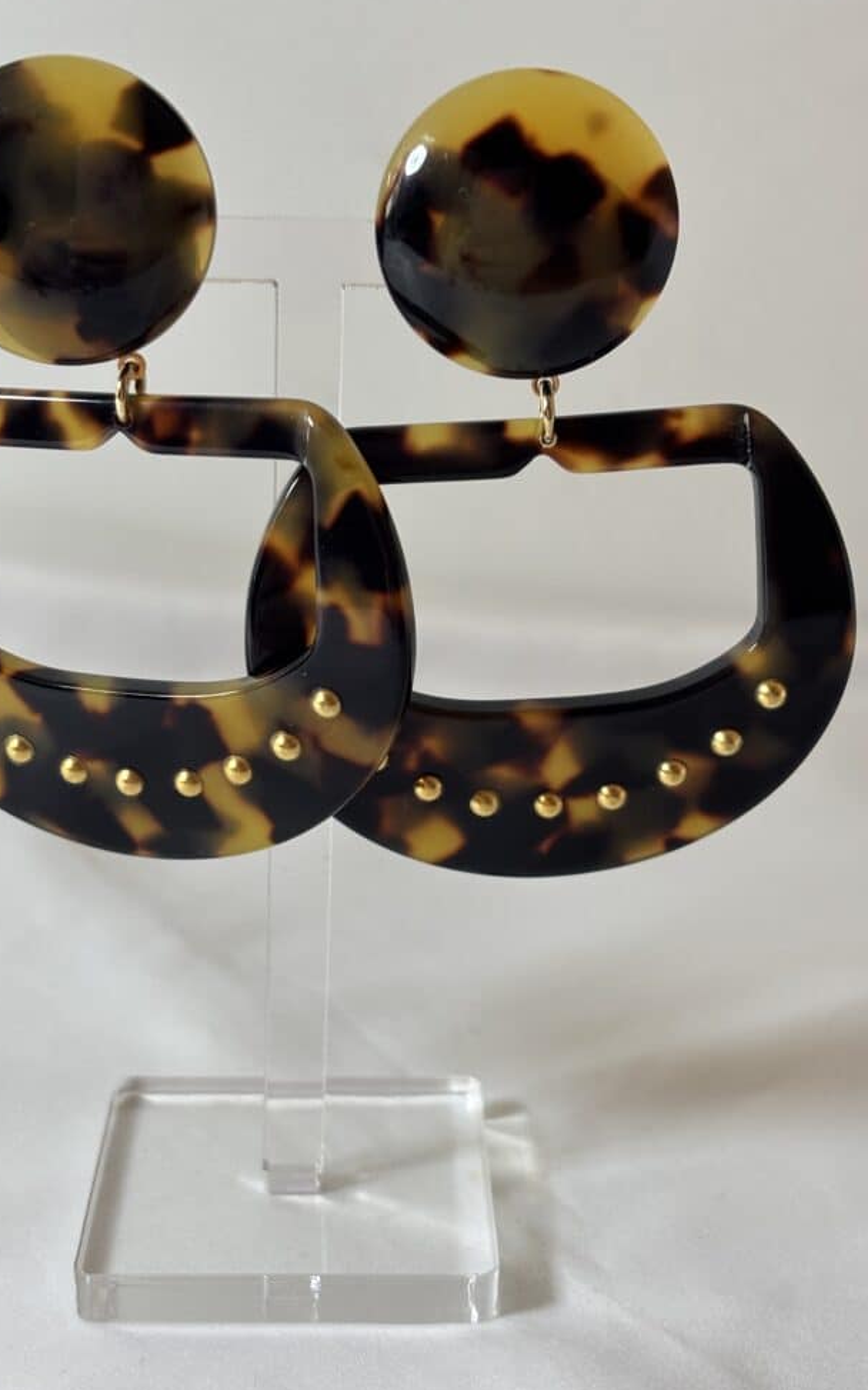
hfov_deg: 22.3
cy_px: 667
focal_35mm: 58
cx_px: 367
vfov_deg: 35.1
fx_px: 2196
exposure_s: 1/100
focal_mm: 5.96
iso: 25
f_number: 1.6
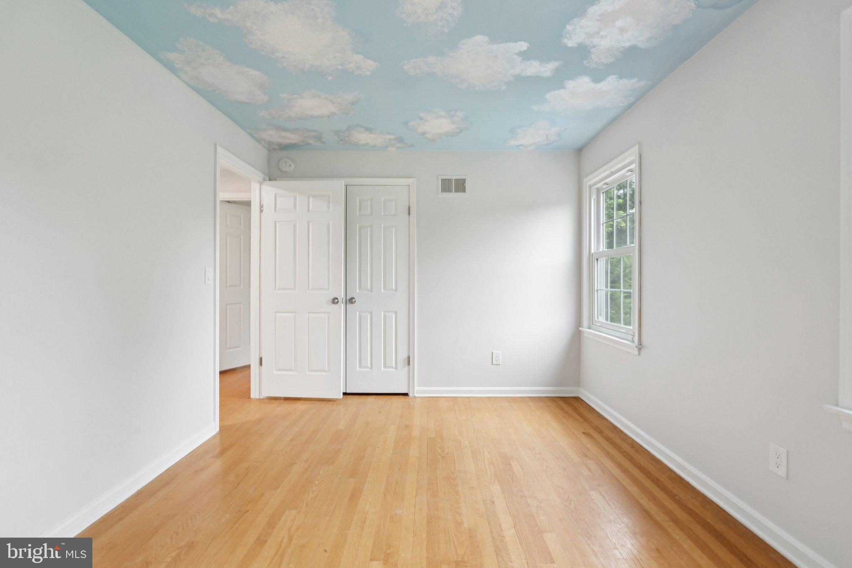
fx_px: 379
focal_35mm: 16
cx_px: 426
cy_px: 284
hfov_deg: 96.7
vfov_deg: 73.7
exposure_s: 1/10
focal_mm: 16
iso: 400
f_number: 8
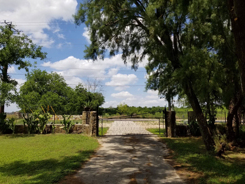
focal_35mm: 26
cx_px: 122
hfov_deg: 67.3
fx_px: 184
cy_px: 92
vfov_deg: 53.1
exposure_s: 1/3160
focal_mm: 4.3
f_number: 1.7
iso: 50
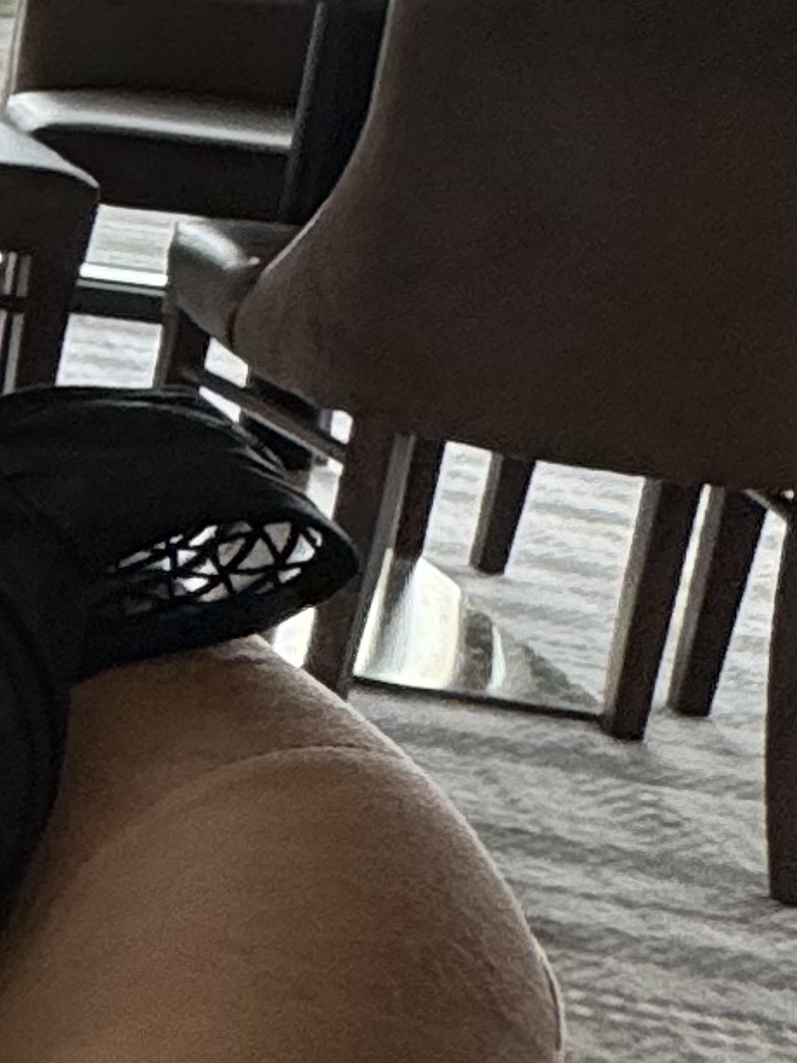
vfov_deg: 20.6
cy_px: -3
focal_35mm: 92
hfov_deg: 10.2
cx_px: -1764
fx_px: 2826
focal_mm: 2.22
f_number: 2.2
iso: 40
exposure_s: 1/198
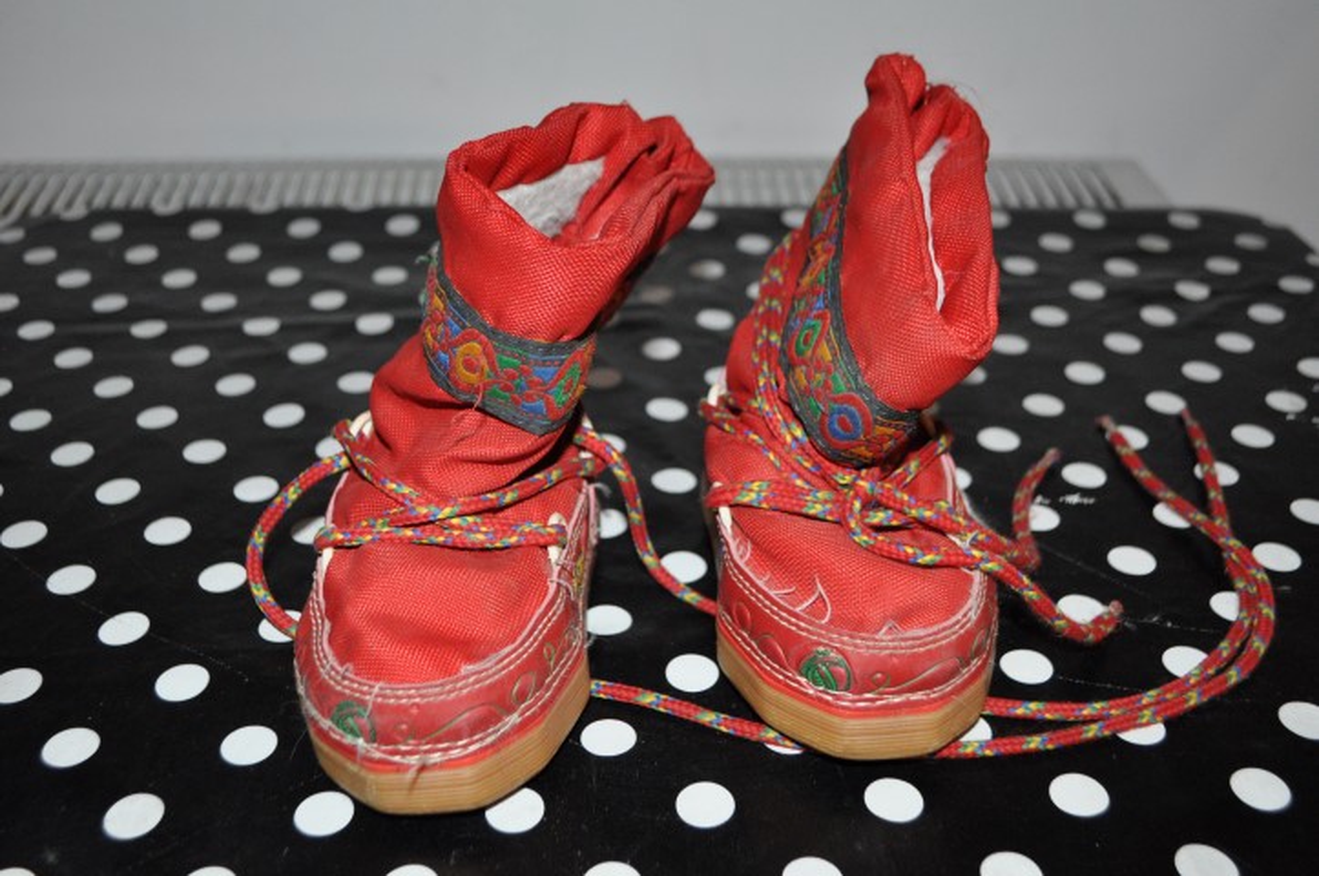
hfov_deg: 53.2
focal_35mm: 36
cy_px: 438
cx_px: 660
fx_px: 1317
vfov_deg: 36.8
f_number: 4.5
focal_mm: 24
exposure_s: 1/60
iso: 1250
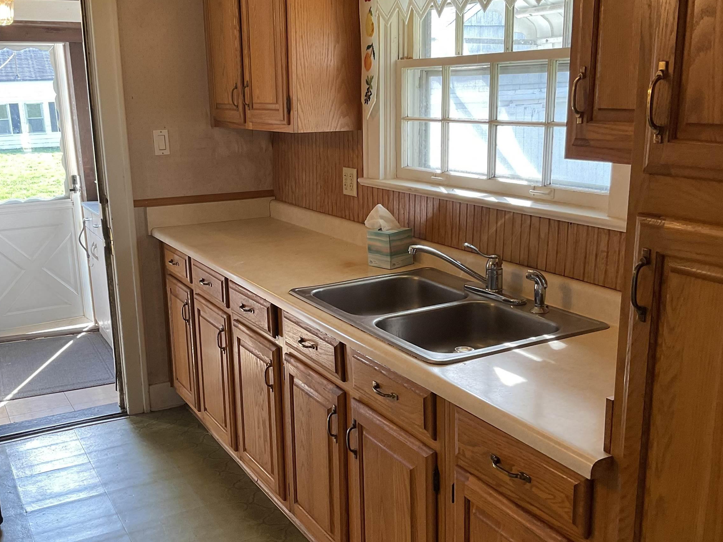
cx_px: 325
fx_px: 815
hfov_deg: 47.8
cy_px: 307
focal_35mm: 39
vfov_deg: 36.8
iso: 64
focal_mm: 3
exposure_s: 1/120
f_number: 1.8
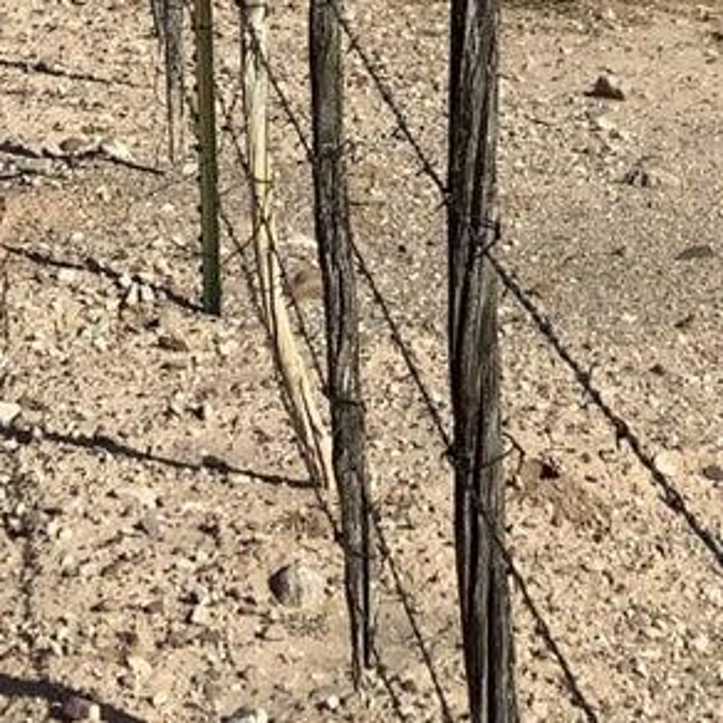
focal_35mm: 128
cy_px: -463
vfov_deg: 12.7
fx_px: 3025
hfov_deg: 13.3
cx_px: 870
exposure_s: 1/2331
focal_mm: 3.3
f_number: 2.4
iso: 25
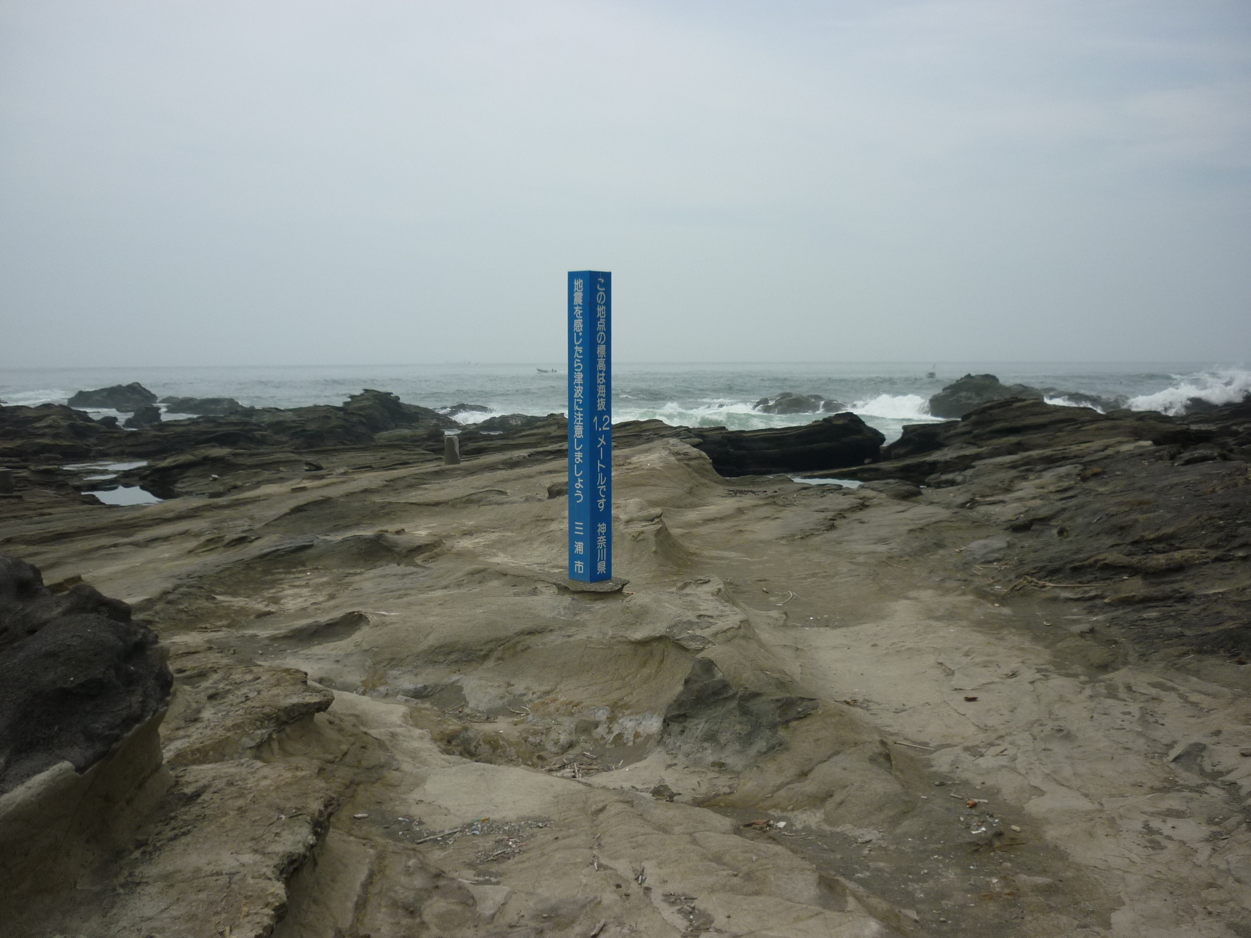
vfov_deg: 42.9
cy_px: 469
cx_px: 626
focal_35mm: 33
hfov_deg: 55.4
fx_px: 1193
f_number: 8
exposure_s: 1/400
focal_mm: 5.5
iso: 100
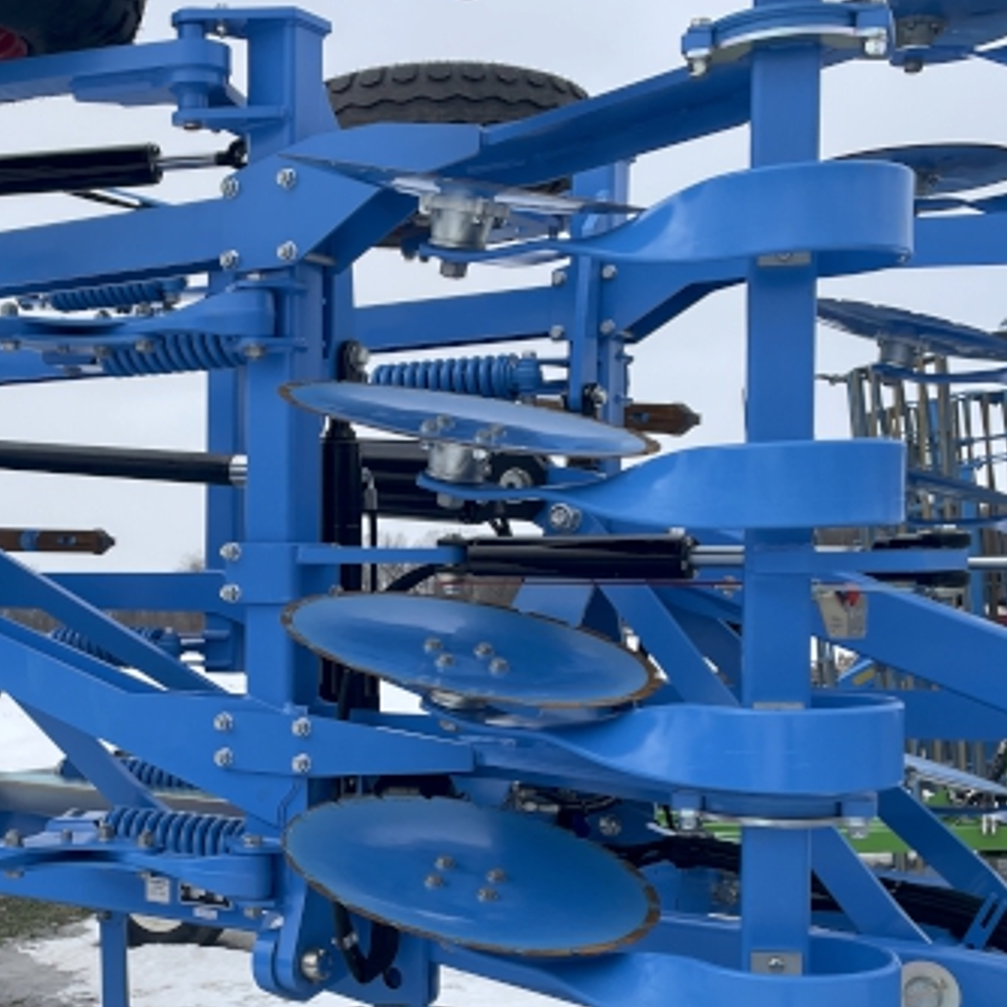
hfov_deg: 30.5
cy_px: 696
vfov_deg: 30.8
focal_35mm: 55
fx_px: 1810
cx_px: 226
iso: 32
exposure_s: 1/2564
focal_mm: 4.2
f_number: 1.6
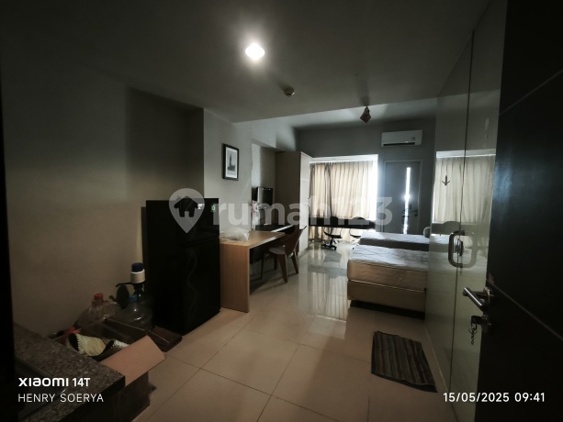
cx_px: 282
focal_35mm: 15
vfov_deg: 81.8
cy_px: 211
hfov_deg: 98.2
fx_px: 244
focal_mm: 1.91
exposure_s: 1/33.3
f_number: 2.2
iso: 400
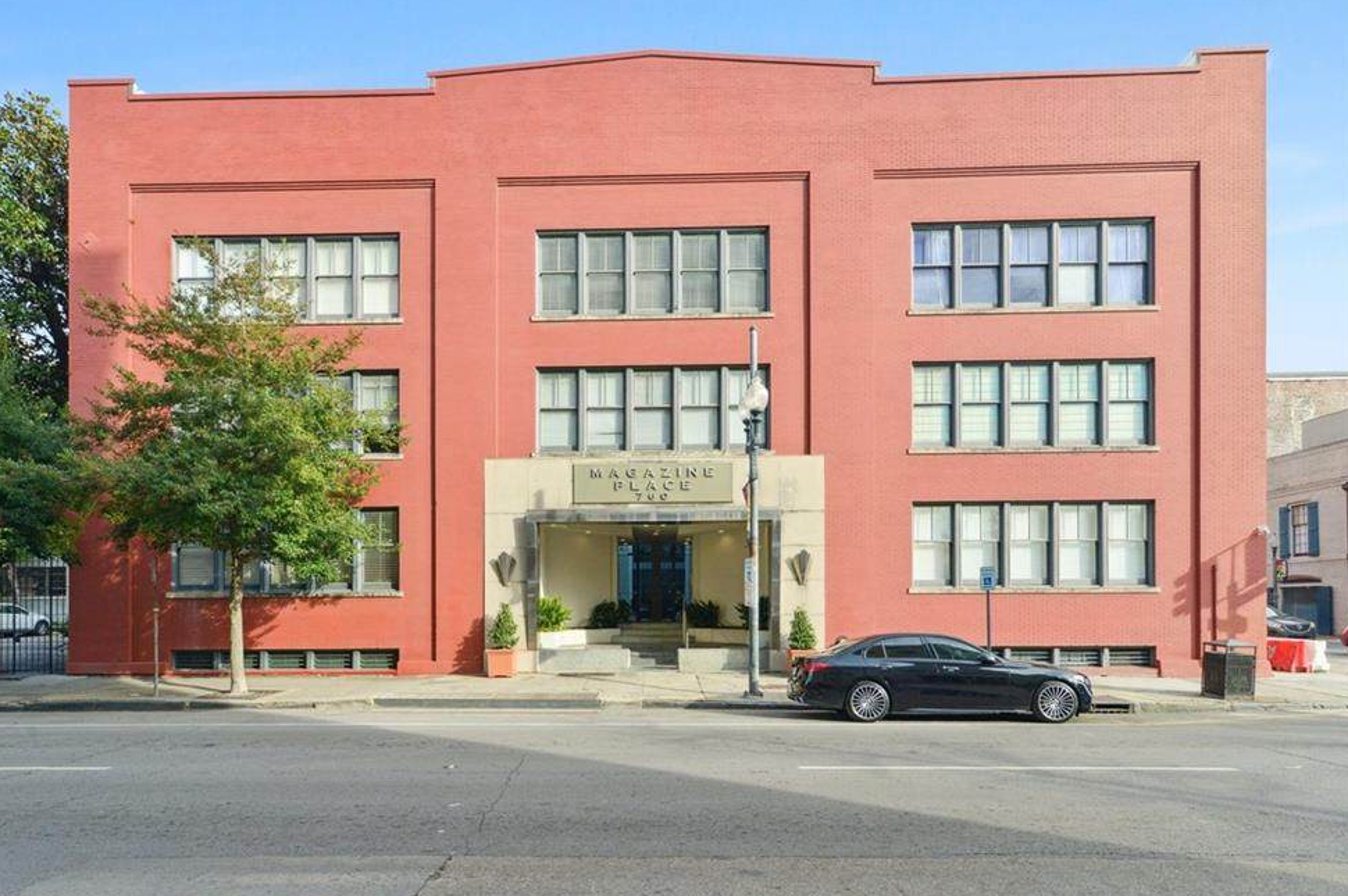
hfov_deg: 86.9
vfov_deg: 64.5
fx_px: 711
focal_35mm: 19
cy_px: 452
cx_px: 642
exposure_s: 1/800
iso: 1000
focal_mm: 18
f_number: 10
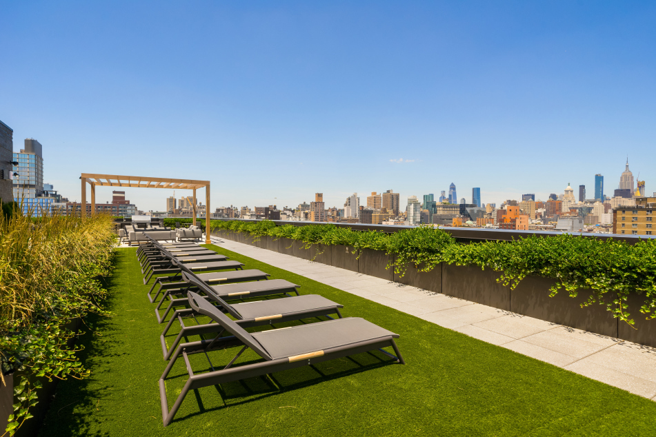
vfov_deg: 67.4
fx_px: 328
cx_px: 328
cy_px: 218
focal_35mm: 18
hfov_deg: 90.0
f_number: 8
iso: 250
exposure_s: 1/800
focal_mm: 18
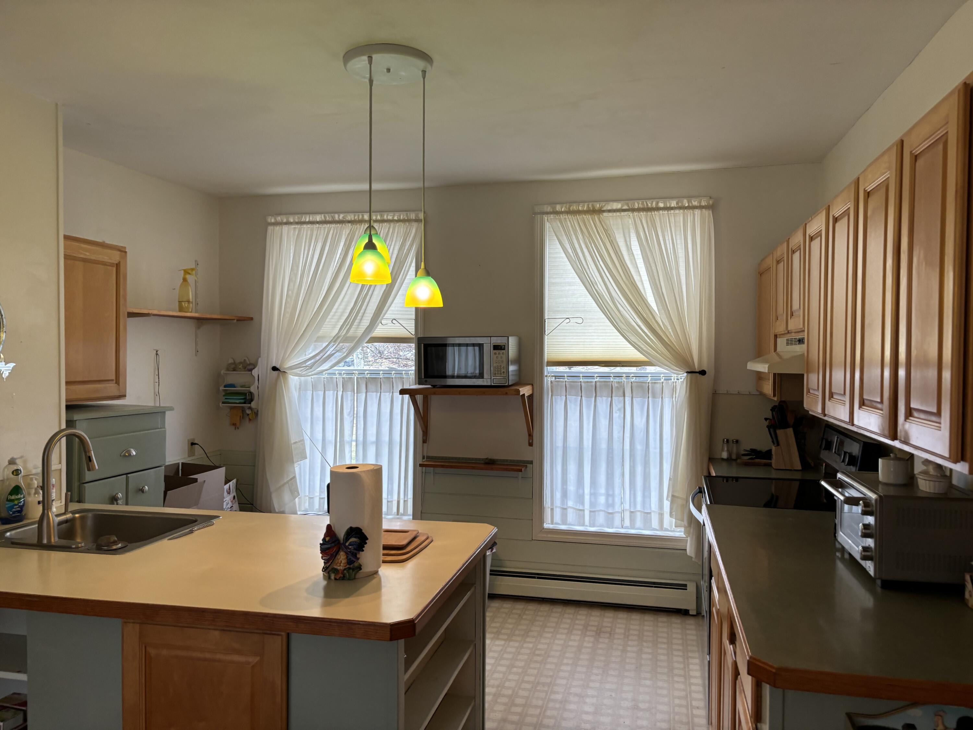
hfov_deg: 67.3
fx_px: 731
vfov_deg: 53.1
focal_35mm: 26
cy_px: 365
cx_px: 486
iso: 100
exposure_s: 1/120
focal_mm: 5.96
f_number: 1.6
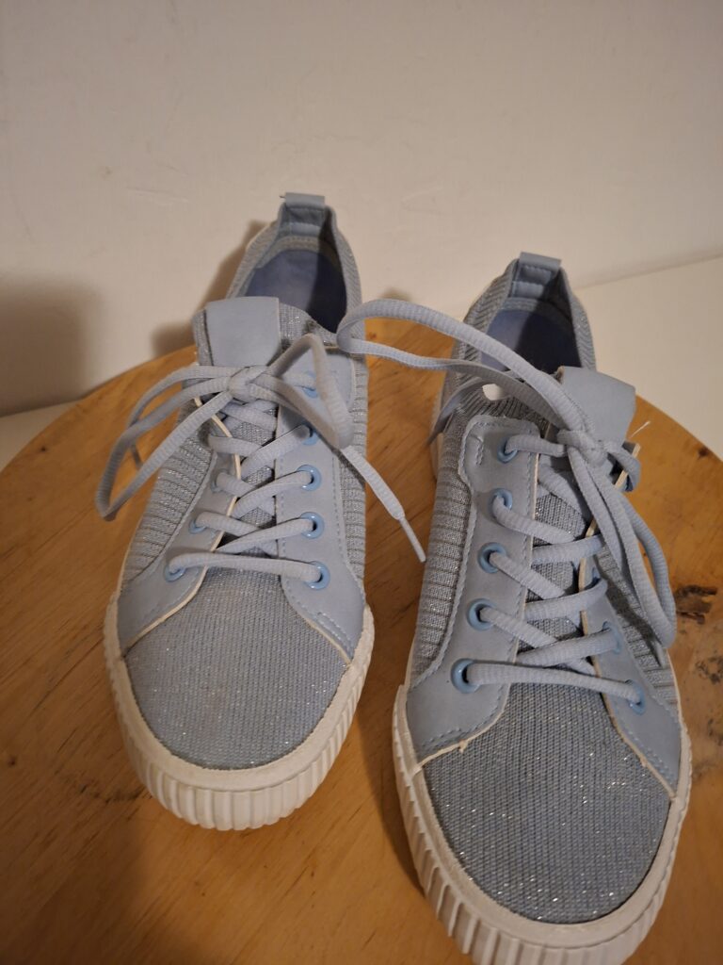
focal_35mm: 23
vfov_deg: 73.9
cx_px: 362
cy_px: 482
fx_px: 641
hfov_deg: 58.9
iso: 800
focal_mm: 5.54
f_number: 1.8
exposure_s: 1/20
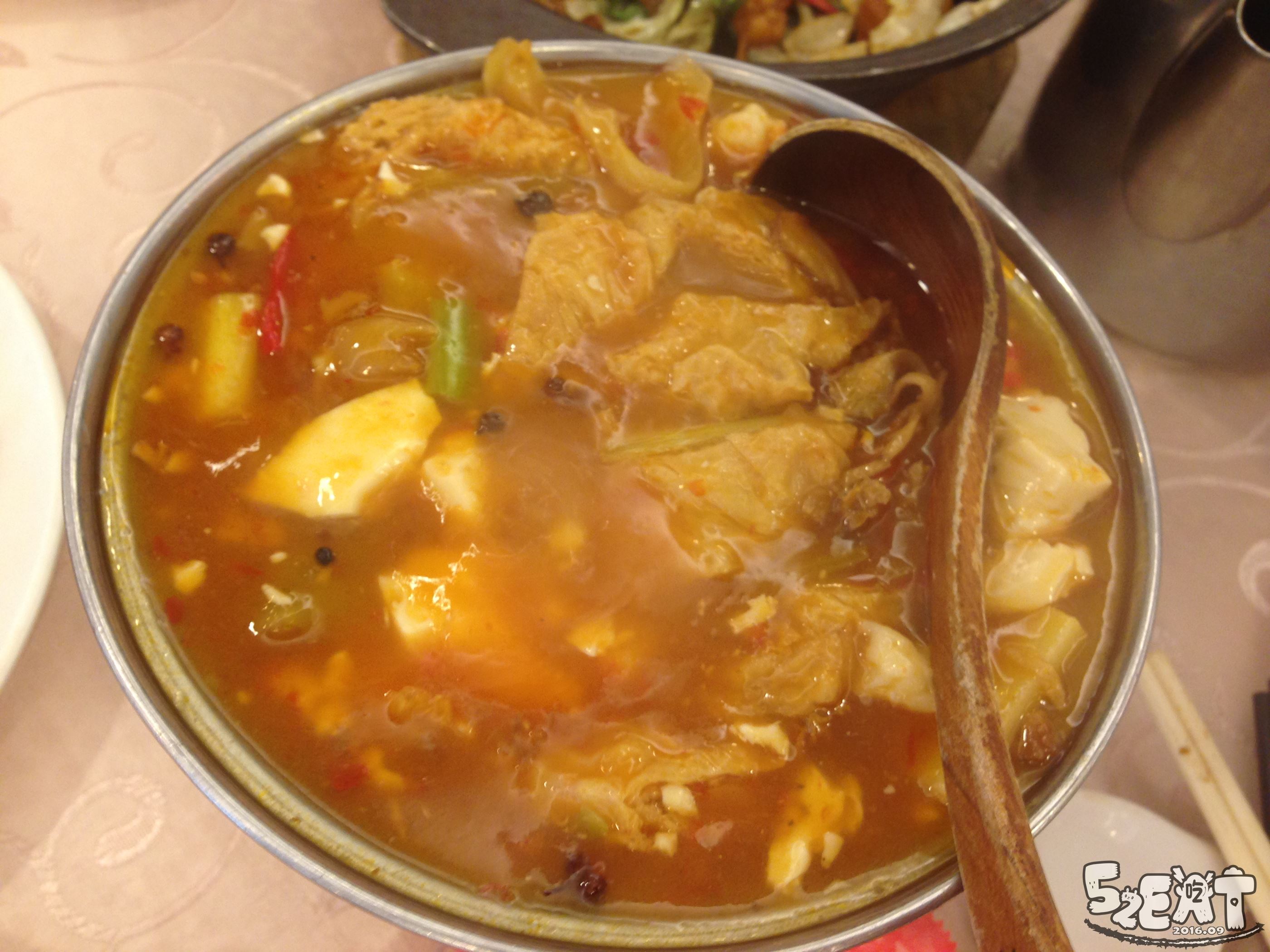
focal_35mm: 33
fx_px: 1211
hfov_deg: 55.4
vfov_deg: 42.9
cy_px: 476
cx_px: 635
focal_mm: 4.12
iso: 80
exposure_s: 1/20
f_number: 2.4
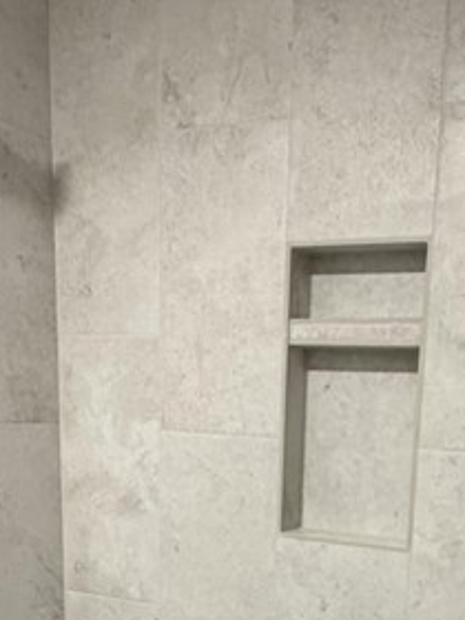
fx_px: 860
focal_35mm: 48
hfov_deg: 30.0
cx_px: 321
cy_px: 616
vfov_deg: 35.9
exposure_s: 1/60
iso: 320
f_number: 2.2
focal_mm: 2.22
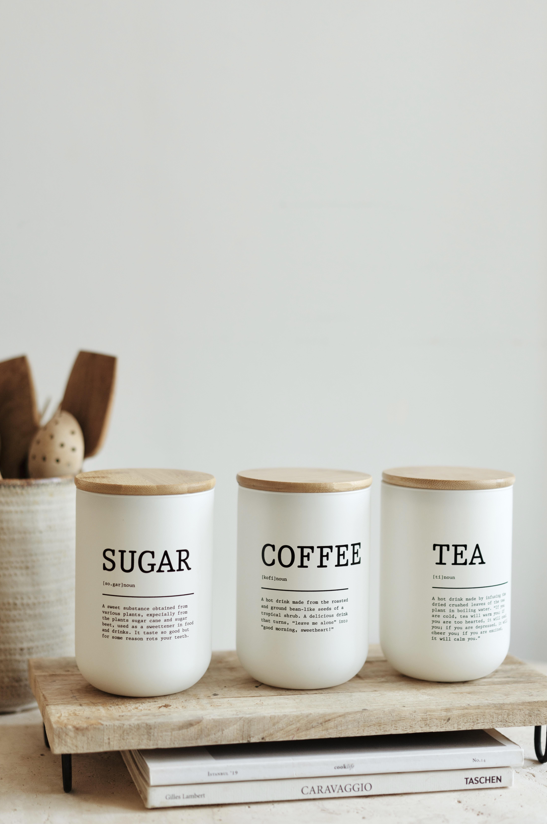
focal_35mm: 59
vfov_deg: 34.0
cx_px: 272
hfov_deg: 22.9
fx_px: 1349
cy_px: 437
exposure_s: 1/200
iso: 320
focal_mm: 55
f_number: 2
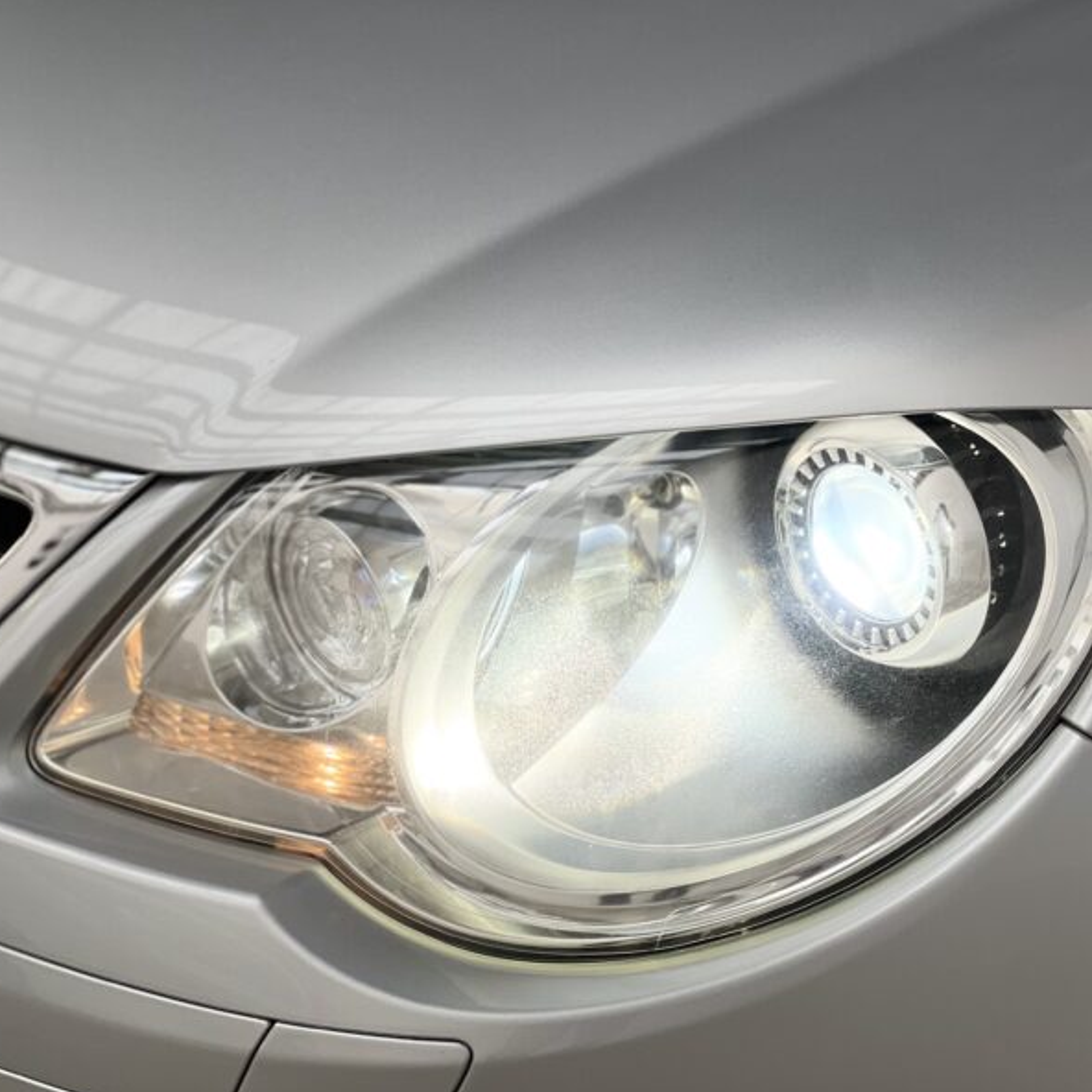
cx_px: 651
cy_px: 544
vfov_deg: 18.9
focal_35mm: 92
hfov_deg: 18.9
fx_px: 3284
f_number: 2.8
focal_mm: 9
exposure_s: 1/121
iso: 100
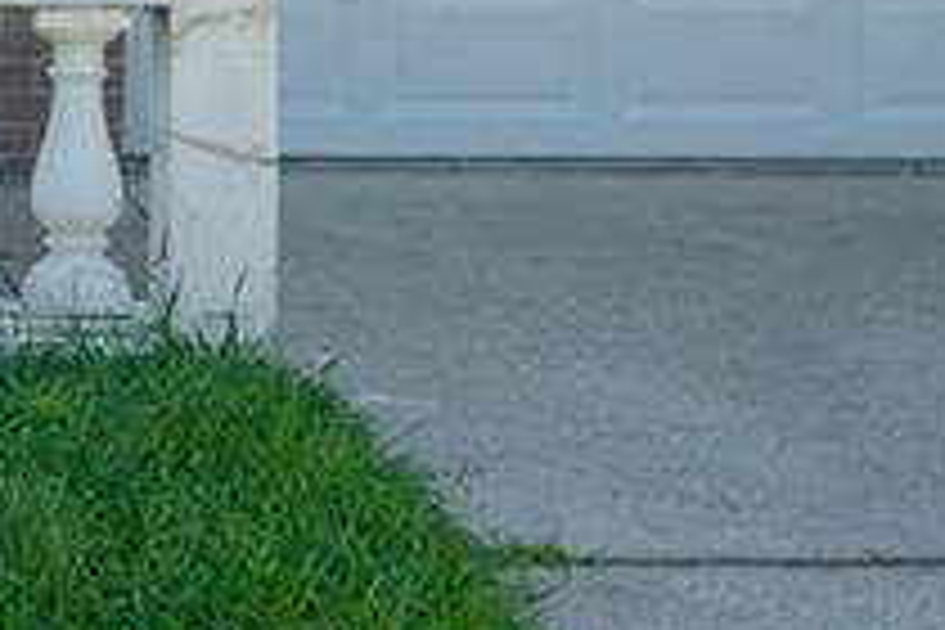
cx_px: -180
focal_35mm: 122
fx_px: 3202
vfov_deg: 10.9
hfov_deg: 16.1
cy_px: -225
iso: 100
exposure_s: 1/160
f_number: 10
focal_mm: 16
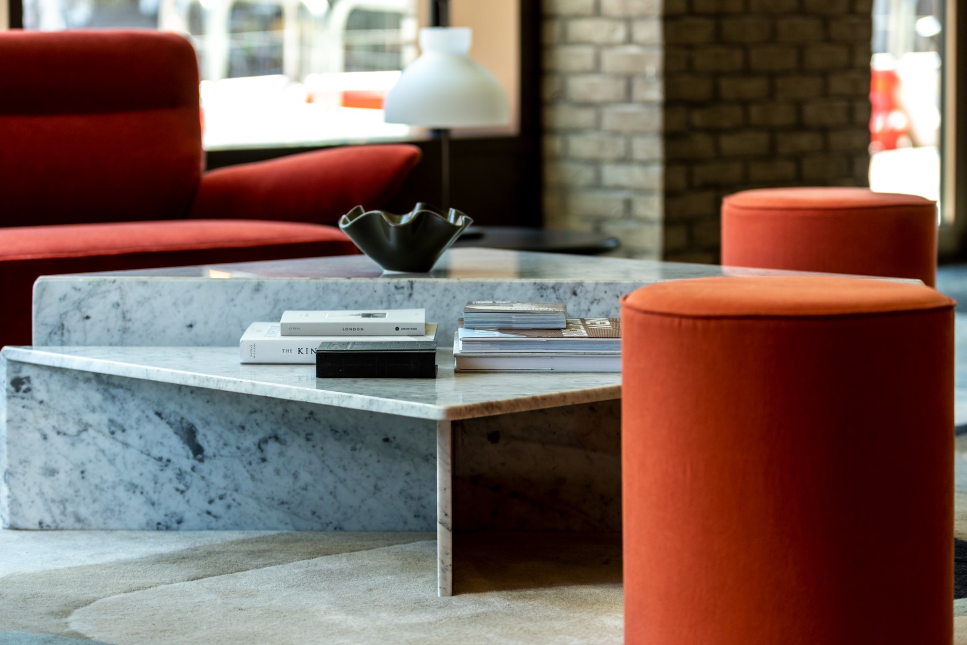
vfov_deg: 13.1
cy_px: 322
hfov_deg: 19.4
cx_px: 484
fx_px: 2821
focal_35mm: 105
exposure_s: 1/125
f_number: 2.8
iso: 360
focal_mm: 105
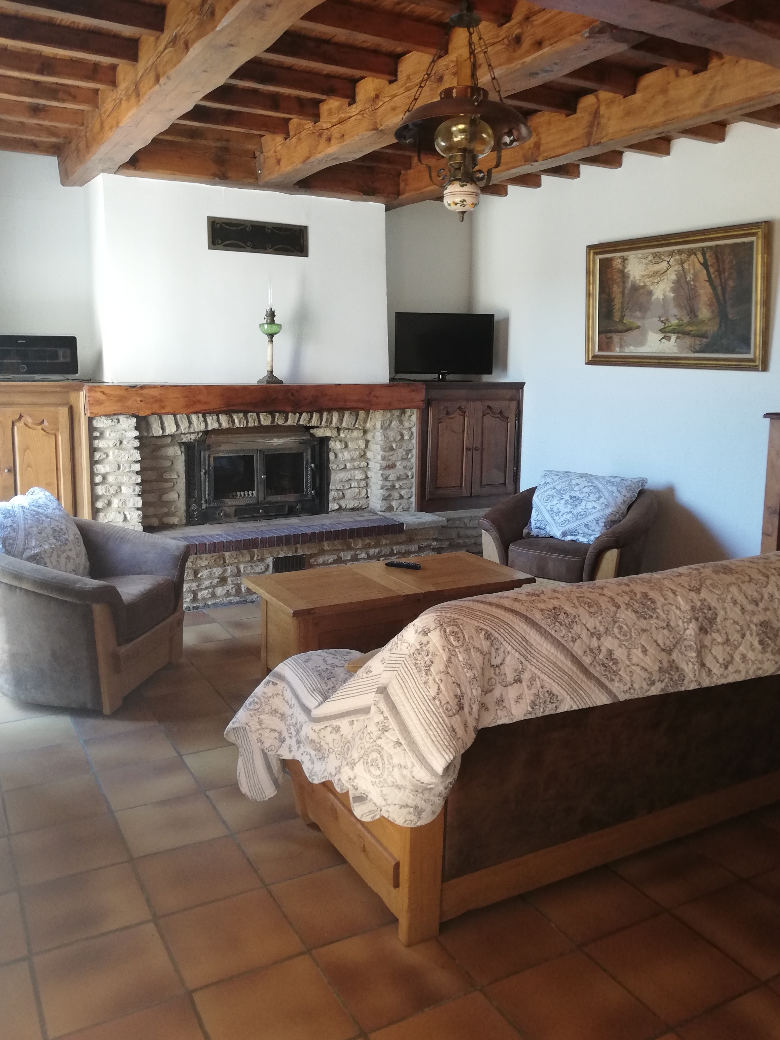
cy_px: 493
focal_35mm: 29
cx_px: 392
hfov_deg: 48.2
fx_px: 871
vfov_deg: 61.6
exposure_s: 1/33.3
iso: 160
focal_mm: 3.81
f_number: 2.2
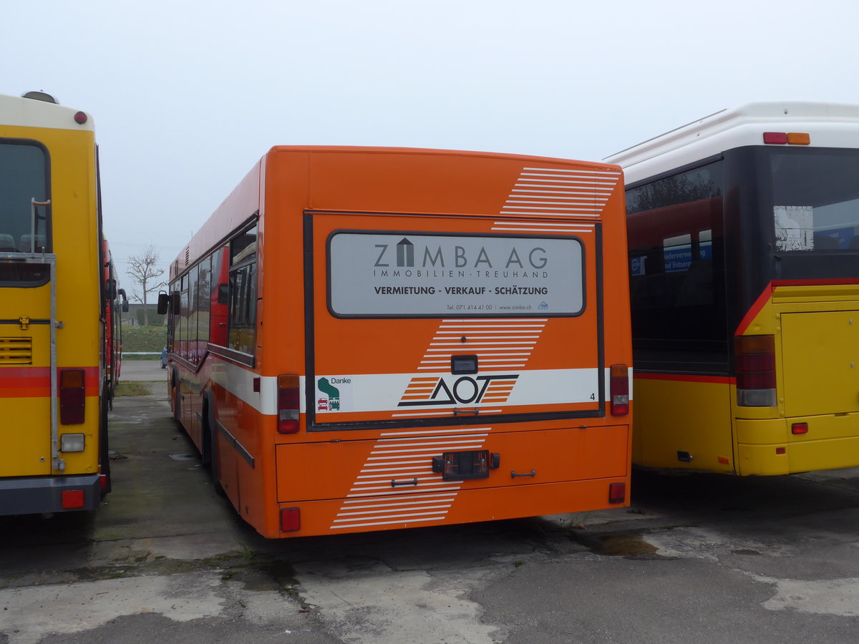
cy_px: 322
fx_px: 893
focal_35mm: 36
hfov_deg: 51.4
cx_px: 430
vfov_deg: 39.7
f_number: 2.8
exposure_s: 1/500
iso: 80
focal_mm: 7.5
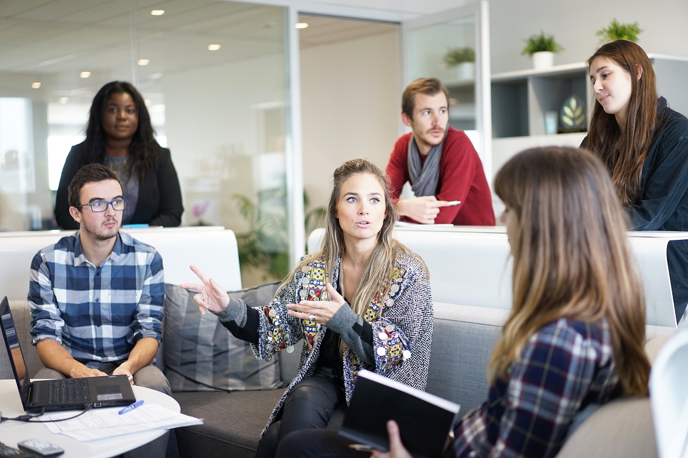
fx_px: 1051
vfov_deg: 24.6
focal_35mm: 55
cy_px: 229
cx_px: 344
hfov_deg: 36.3
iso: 640
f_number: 1.8
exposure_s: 1/250
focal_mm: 55
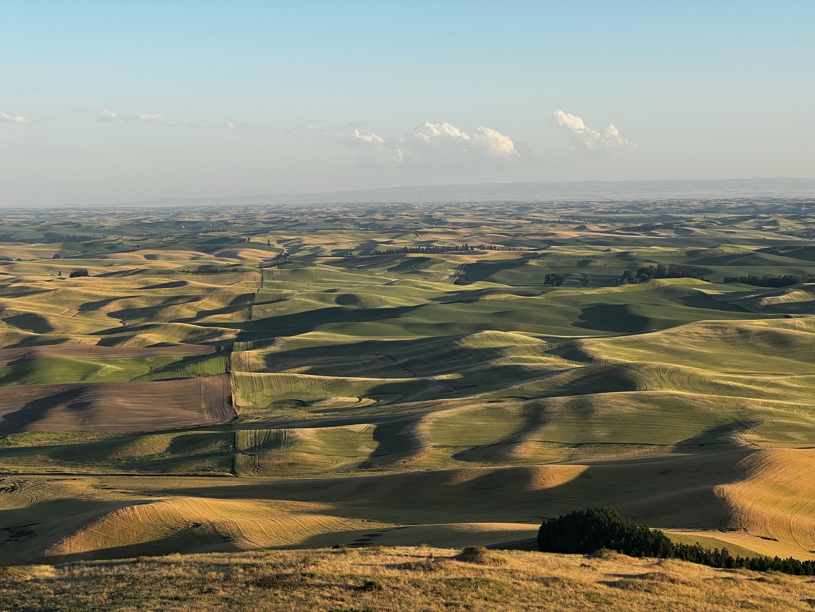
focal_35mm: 77
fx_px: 1813
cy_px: 306
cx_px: 408
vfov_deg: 19.1
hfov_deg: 25.3
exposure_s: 1/331
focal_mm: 9
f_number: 2.8
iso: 32
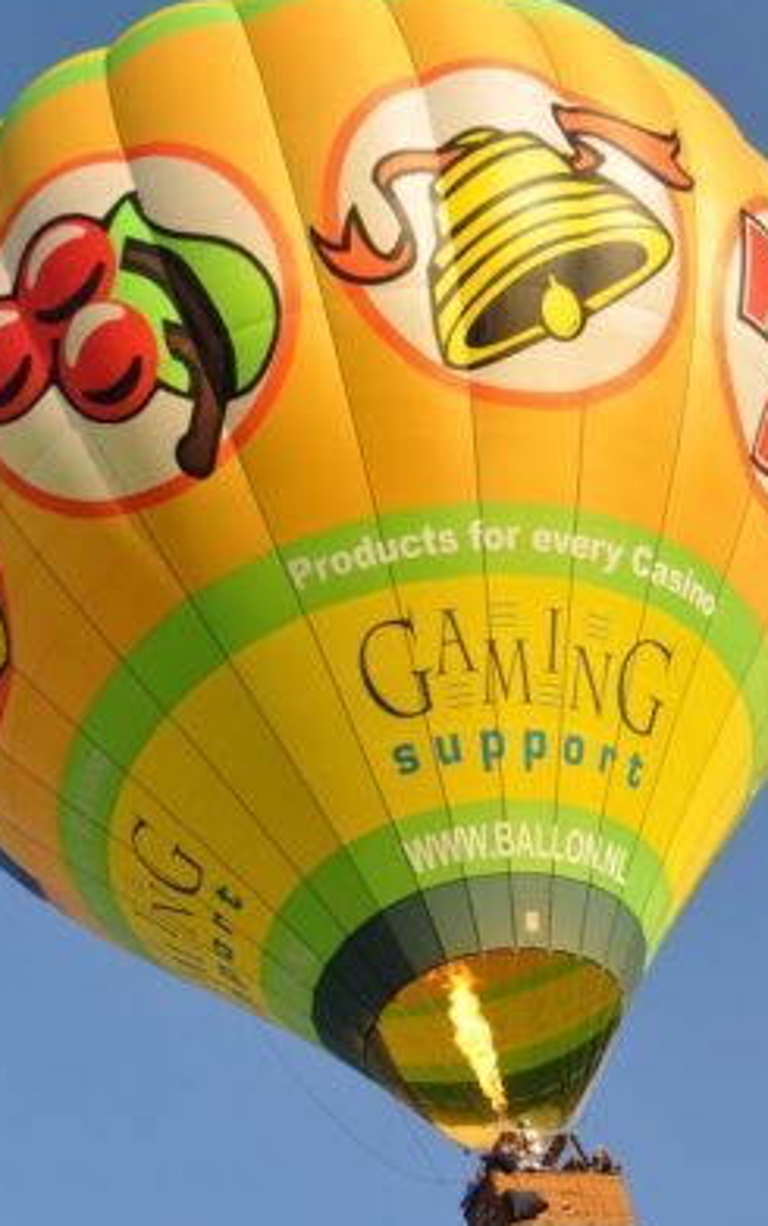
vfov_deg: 26.4
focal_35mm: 78
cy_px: 746
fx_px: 2609
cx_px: -44
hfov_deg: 16.3
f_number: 9
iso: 200
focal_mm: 25
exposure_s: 1/320
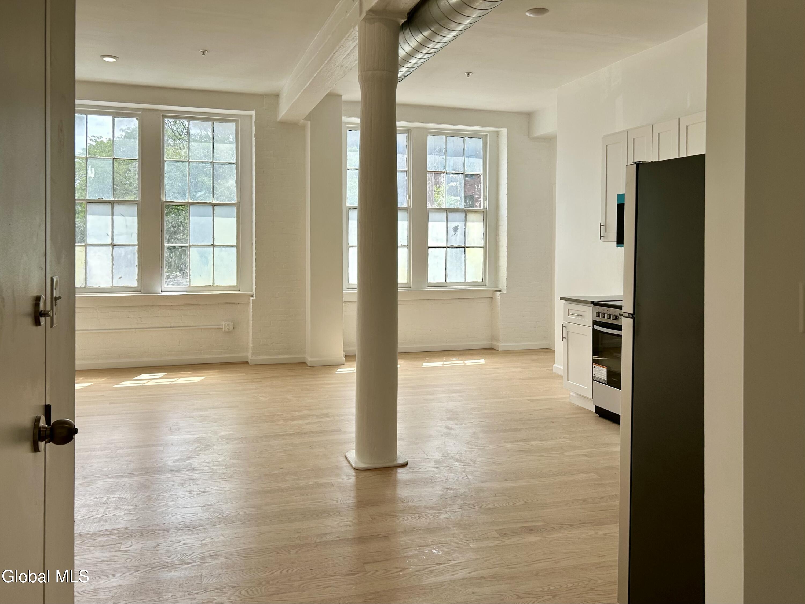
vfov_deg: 53.1
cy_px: 302
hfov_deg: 67.3
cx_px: 402
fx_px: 605
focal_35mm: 26
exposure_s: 1/887
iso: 50
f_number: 1.5
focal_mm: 5.7
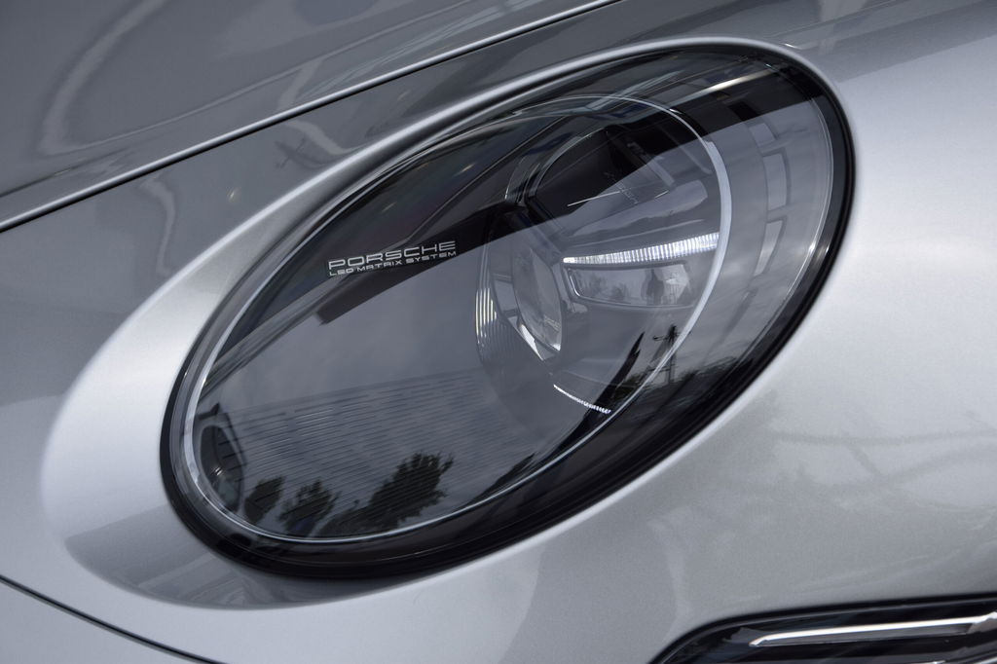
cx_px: 498
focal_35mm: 87
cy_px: 332
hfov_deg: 23.4
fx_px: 2409
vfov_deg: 15.7
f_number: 7.1
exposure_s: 1/800
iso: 200
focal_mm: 58
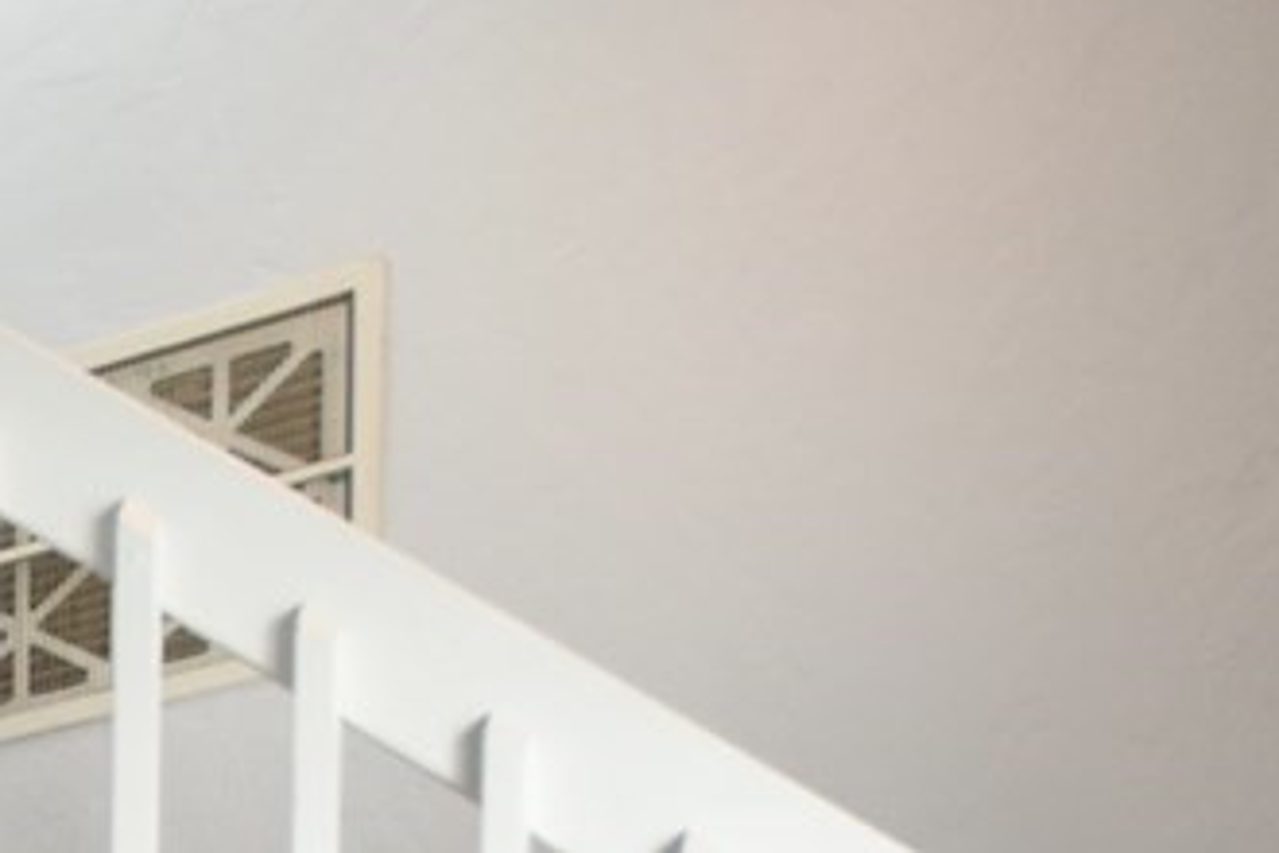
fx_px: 3304
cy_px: 2480
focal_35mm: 93
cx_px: -1802
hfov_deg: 14.4
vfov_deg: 10.7
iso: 400
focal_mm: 10
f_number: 4.5
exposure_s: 1/80
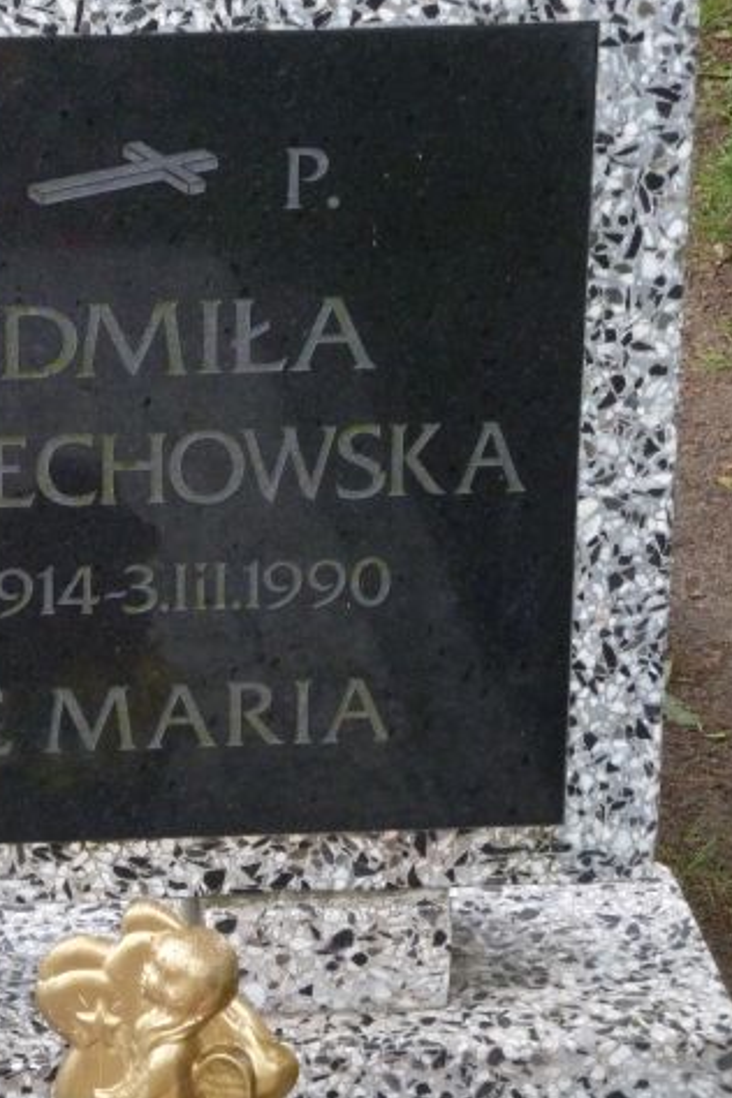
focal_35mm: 146
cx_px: 114
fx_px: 4453
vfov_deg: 14.1
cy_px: 544
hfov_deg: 9.4
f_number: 4.3
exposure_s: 1/80
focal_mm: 17
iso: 400
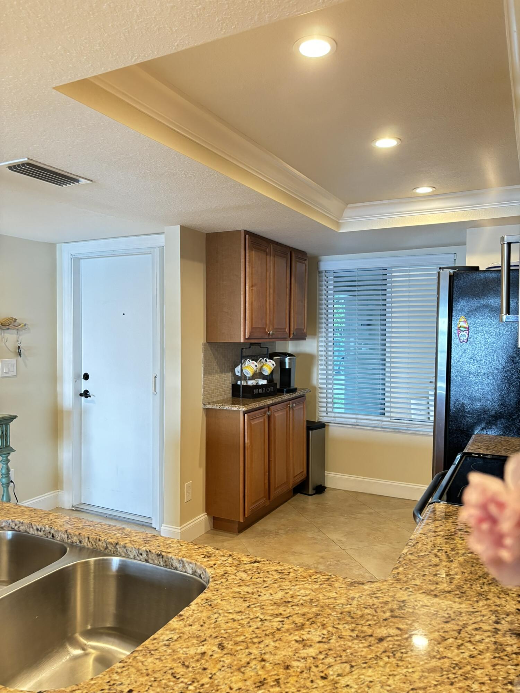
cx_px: 260
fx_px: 521
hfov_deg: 53.1
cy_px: 346
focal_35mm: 26
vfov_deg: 67.3
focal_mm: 5.96
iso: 250
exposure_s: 1/60
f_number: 1.6
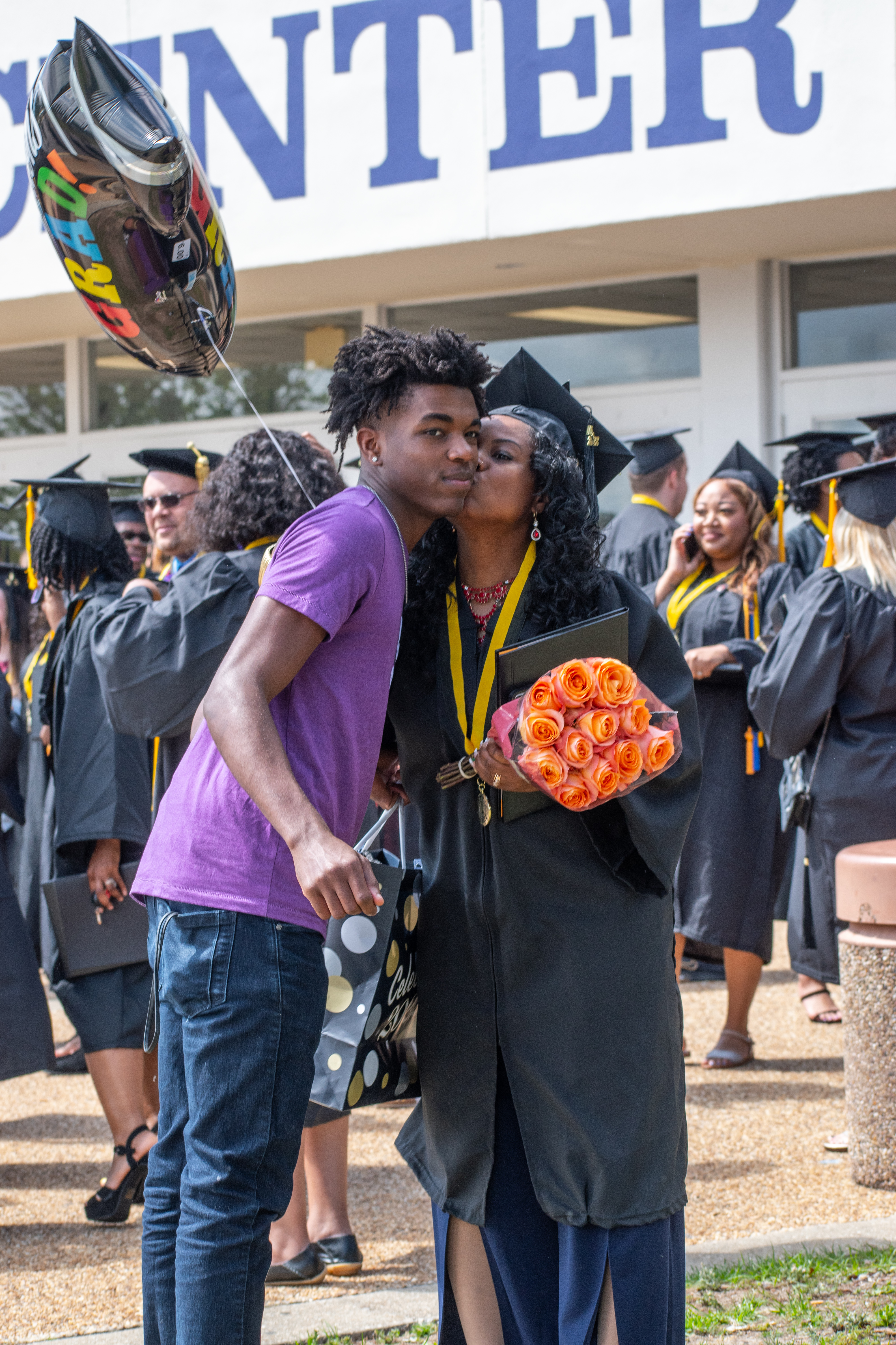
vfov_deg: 17.1
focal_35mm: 120
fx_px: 4480
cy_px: 672
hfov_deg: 11.4
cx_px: 448
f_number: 8
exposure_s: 1/350
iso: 200
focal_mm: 80
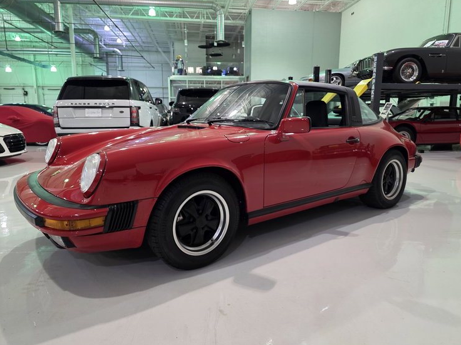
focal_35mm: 24
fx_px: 320
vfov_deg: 56.8
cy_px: 173
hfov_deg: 71.6
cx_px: 229
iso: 400
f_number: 1.7
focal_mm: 6.3
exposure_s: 1/60
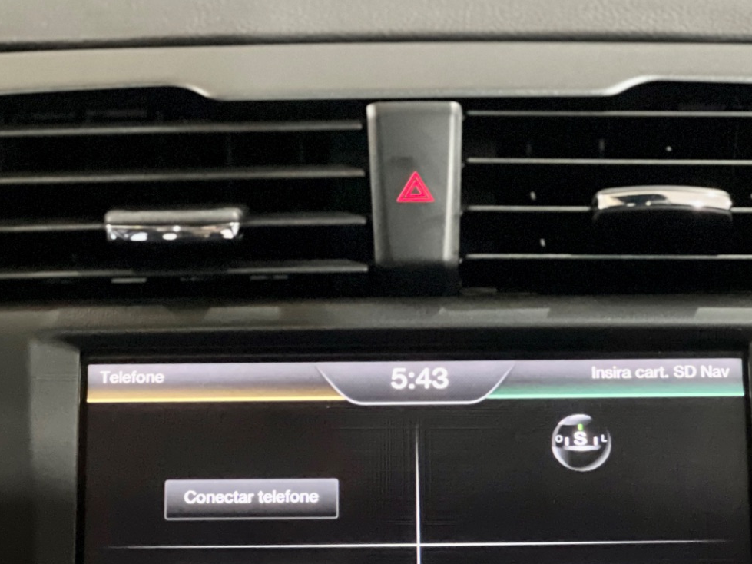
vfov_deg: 9.8
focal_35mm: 151
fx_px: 3280
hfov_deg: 13.1
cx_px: 389
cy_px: 424
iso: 1000
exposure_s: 1/15
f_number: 2.8
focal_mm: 9
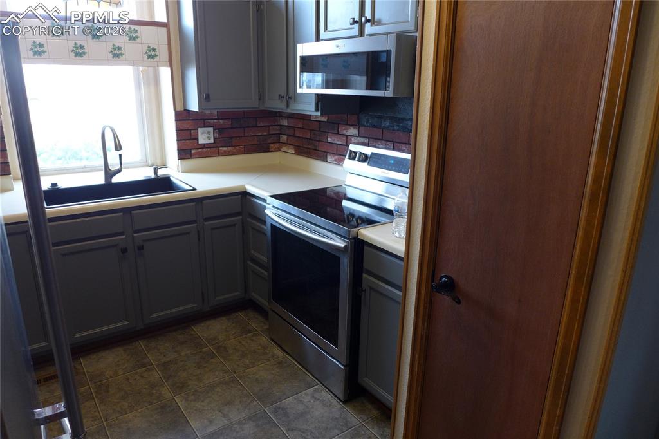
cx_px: 330
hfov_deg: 73.8
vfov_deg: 53.1
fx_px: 439
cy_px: 220
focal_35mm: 24
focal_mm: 4.7
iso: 125
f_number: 1.4
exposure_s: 1/60
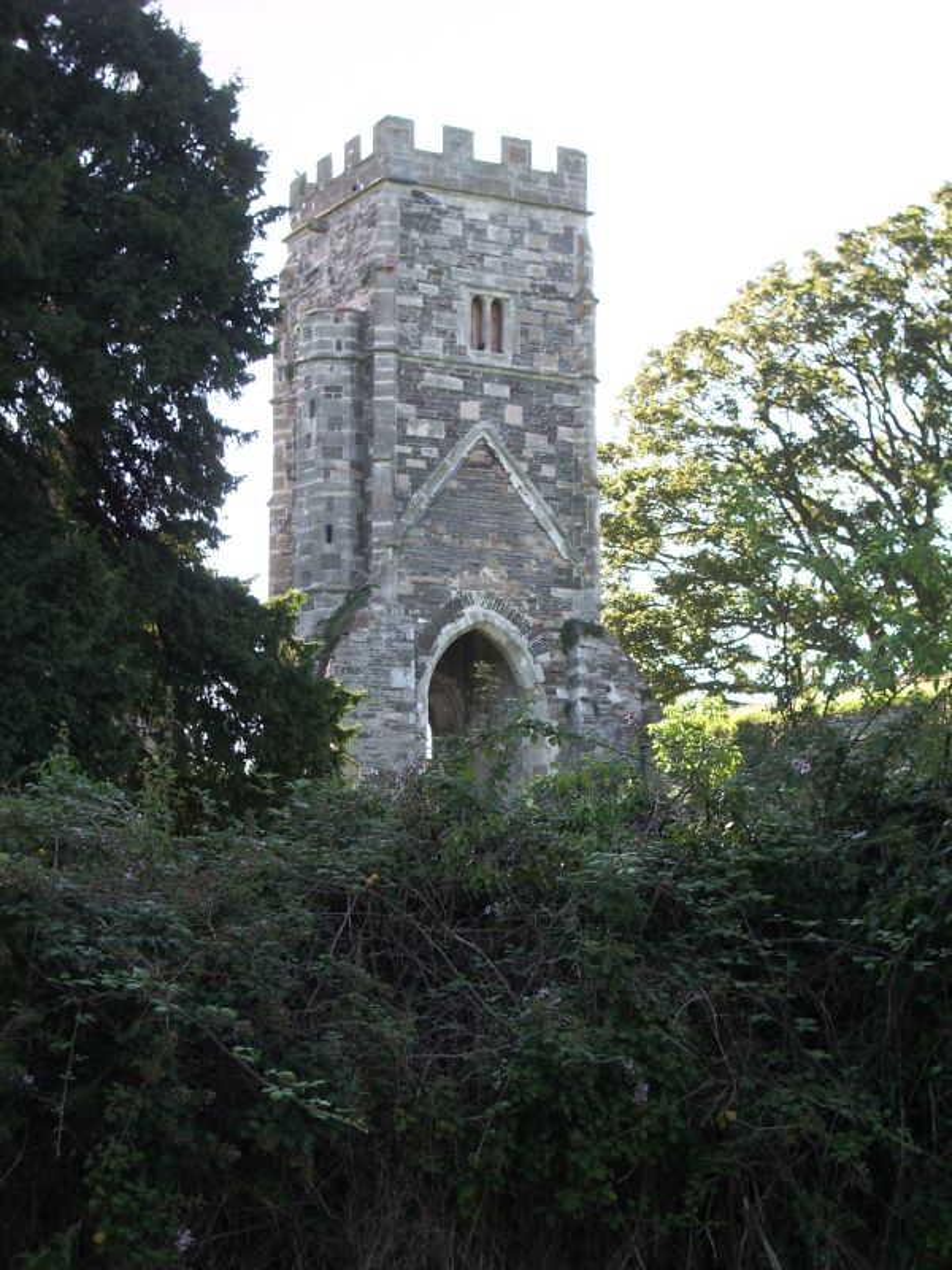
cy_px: 635
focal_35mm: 62
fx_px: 2273
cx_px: 476
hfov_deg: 23.7
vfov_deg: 31.2
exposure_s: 1/125
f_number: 3.5
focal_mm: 10.2
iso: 50
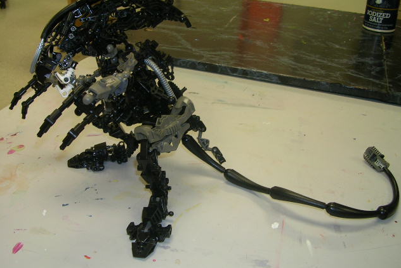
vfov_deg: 33.4
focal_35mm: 40
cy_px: 122
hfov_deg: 48.4
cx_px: 202
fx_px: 446
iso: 50
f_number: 2.8
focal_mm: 5.8
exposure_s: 1/30
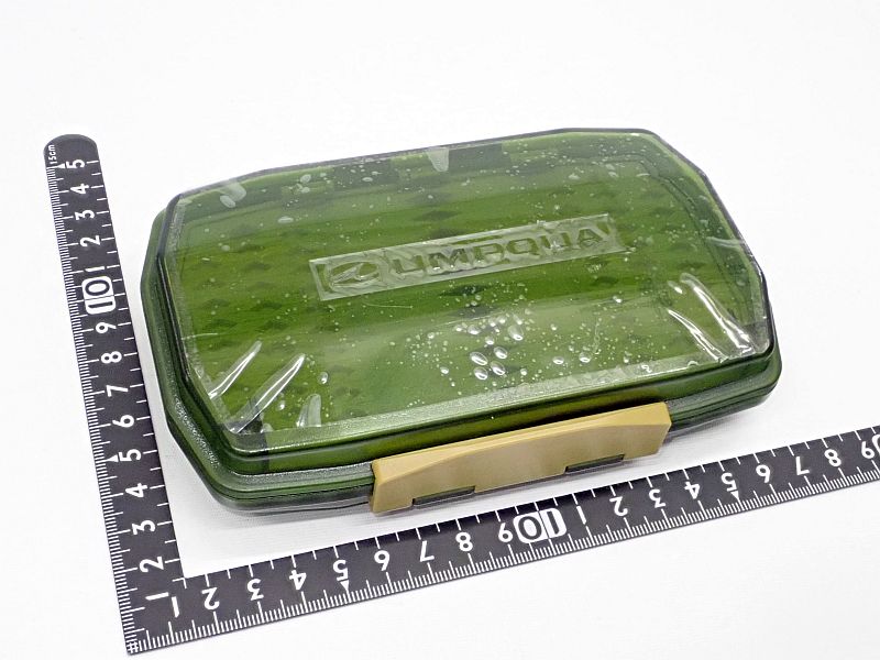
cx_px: 440
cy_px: 330
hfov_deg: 43.9
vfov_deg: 33.6
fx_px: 1093
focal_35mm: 43
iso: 1600
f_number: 4
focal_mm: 7.86
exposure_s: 1/40
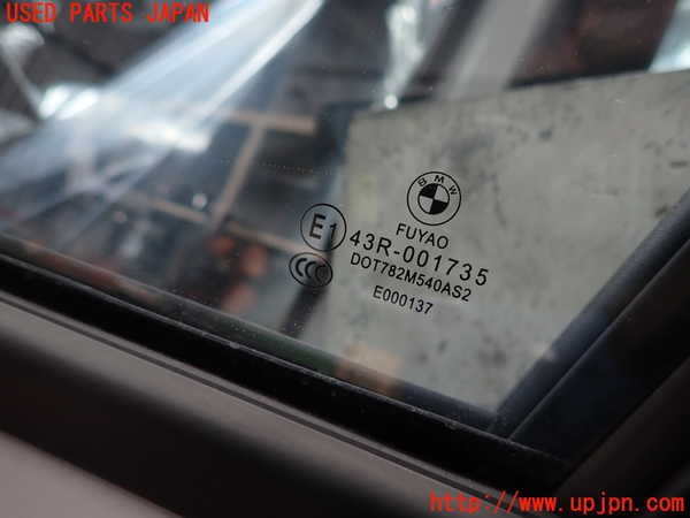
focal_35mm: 25
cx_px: 345
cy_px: 259
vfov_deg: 54.9
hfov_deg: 69.4
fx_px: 498
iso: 100
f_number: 2
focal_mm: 4.5
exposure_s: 1/100
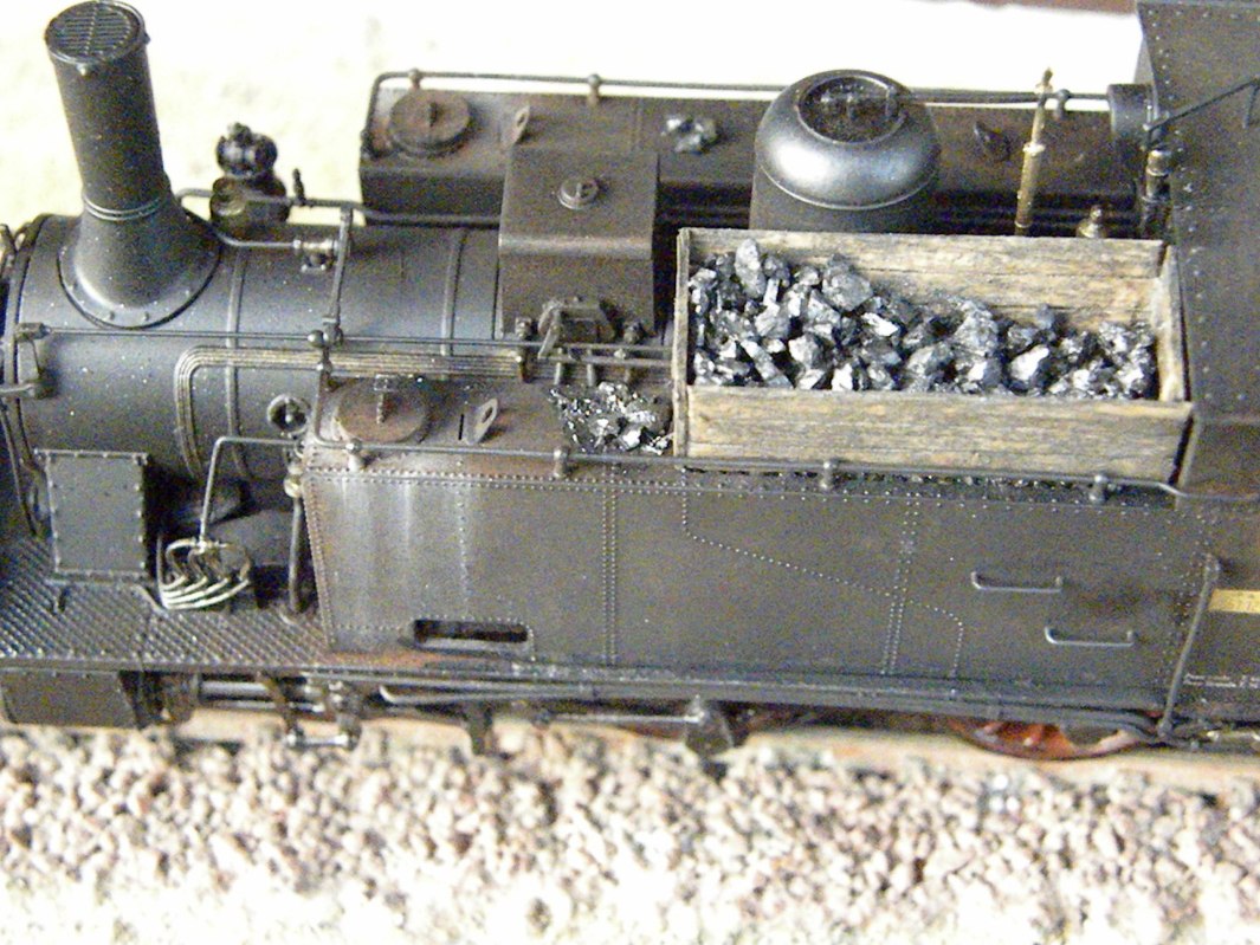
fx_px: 2403
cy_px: 472
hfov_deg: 29.4
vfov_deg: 22.3
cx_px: 630
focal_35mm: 66
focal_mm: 11.8
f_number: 3.5
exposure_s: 1/207
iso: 6400
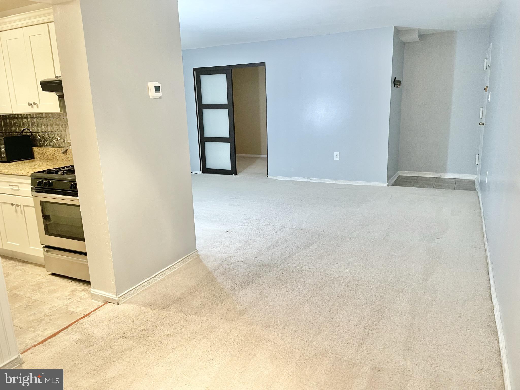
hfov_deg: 67.3
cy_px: 195
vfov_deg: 53.1
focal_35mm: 26
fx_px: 391
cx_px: 260
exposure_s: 1/60
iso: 125
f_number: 1.6
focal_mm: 4.2
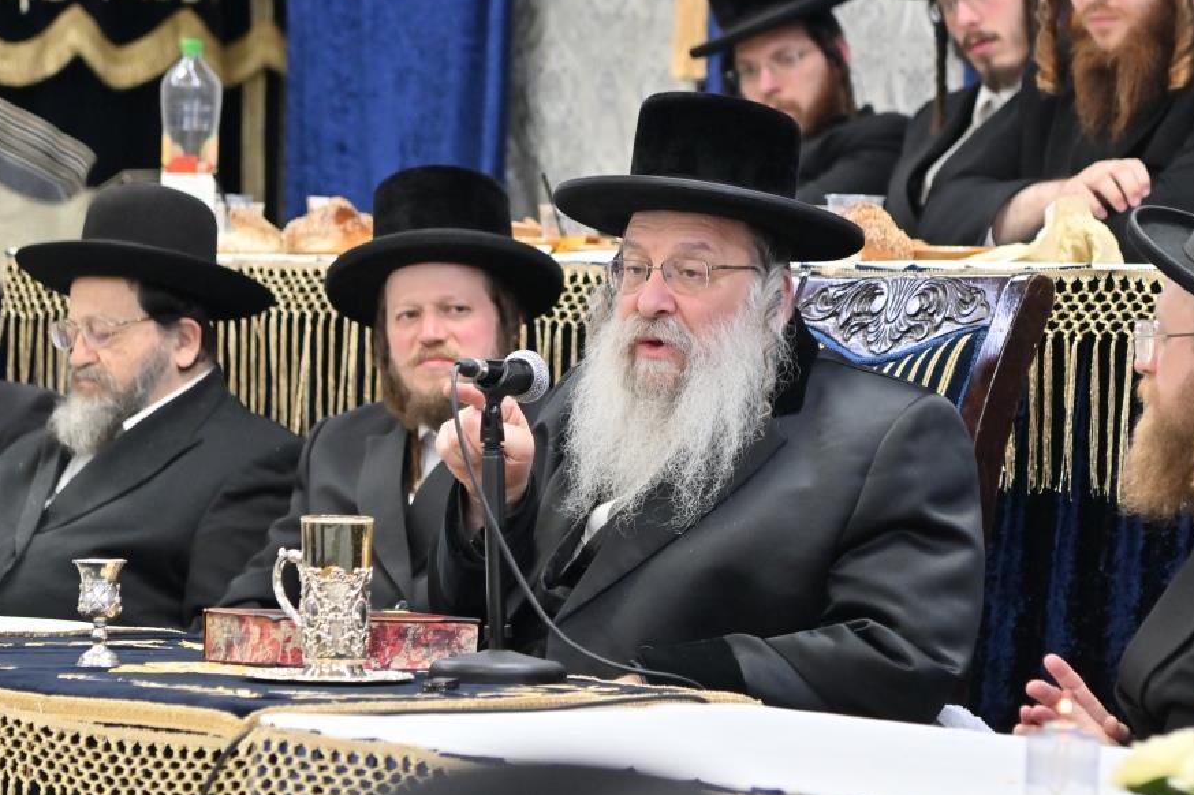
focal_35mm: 211
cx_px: 668
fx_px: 6995
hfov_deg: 9.8
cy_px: 339
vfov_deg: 6.5
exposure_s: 1/200
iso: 1000
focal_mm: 120
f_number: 4
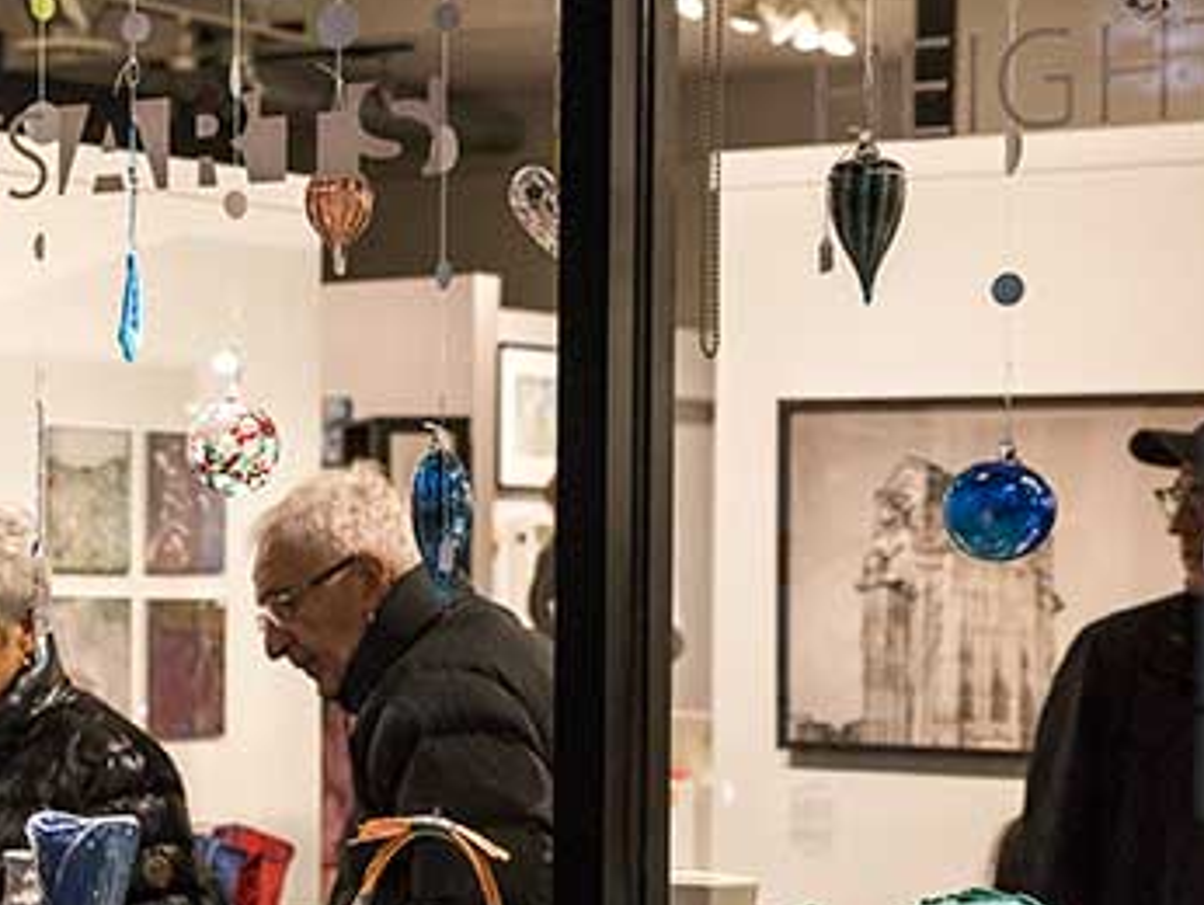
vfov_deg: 13.2
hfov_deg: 17.3
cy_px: 538
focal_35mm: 112
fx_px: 3898
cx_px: 92
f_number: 5.6
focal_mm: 52
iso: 1250
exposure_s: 1/125
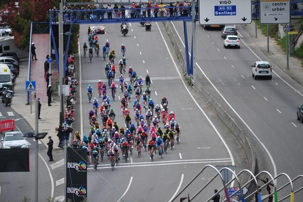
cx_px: 152
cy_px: 101
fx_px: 2524
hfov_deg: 6.9
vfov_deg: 4.6
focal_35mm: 300
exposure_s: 1/1000
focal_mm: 300
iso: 400
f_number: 2.8
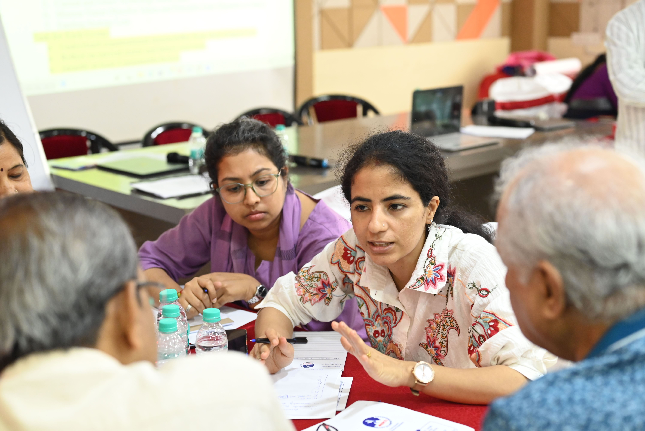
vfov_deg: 27.0
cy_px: 216
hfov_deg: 39.6
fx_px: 896
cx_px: 322
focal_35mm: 50
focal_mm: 50
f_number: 3.2
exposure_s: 1/125
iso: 3200
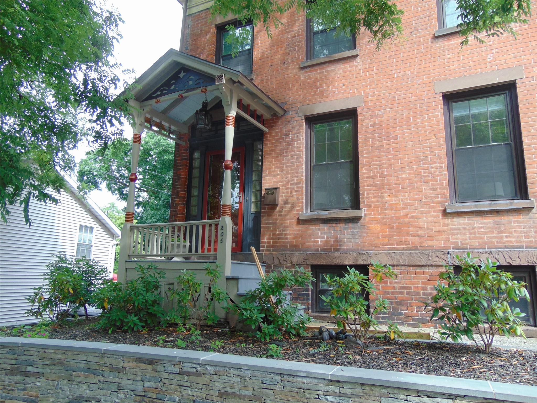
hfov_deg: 69.4
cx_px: 268
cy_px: 202
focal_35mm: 25
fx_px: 388
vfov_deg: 54.9
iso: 80
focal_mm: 4.5
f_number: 3
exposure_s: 1/125
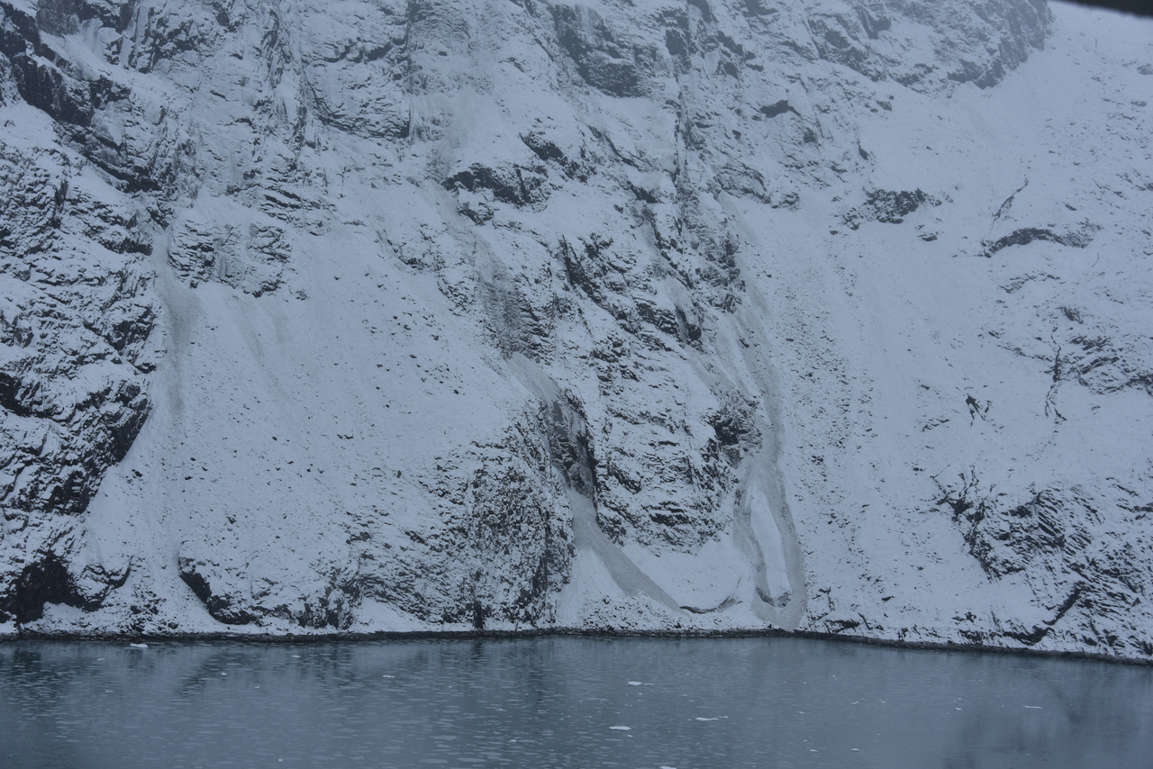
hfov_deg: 32.4
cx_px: 576
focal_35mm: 62
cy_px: 384
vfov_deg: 21.9
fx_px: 1986
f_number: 7.1
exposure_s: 1/200
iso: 100
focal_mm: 62
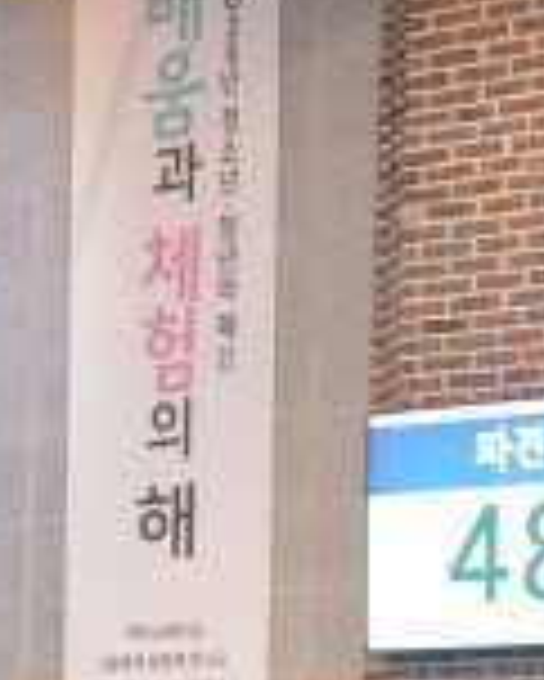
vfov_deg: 11.1
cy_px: 1164
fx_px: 3297
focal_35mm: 164
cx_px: -423
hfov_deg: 9.0
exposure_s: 1/15
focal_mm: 22
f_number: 4
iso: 400
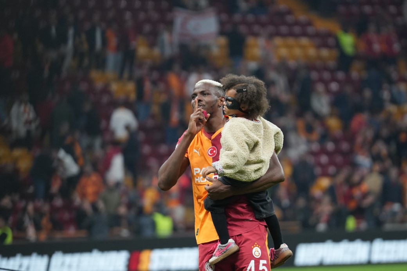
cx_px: 204
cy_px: 136
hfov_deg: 6.9
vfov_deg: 4.6
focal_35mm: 300
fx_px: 3391
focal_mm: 200
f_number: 2.8
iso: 2000
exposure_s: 1/1600
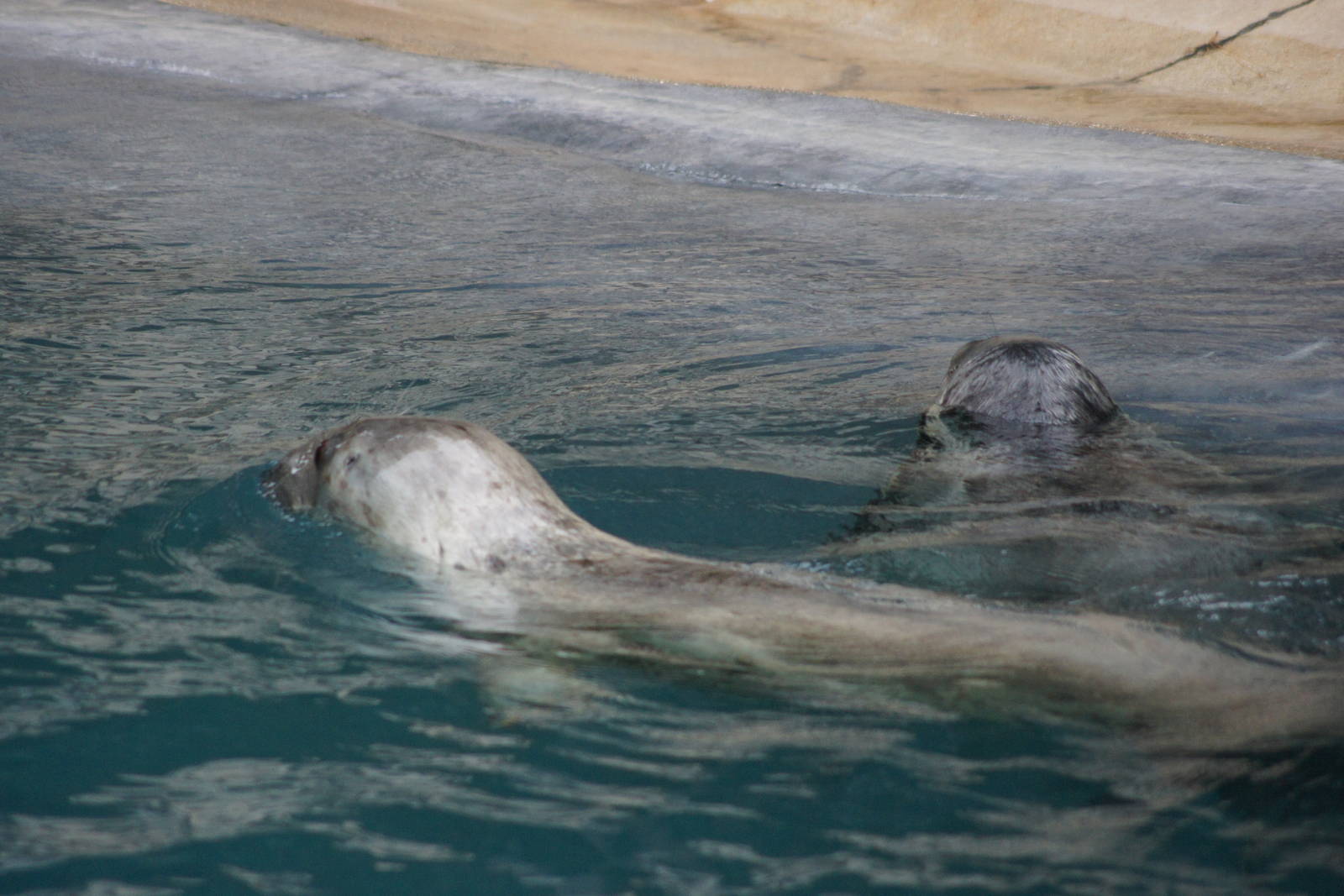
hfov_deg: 6.9
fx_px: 11200
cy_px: 448
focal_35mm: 300
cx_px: 672
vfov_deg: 4.6
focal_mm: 200
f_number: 5.6
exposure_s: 1/500
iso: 1250
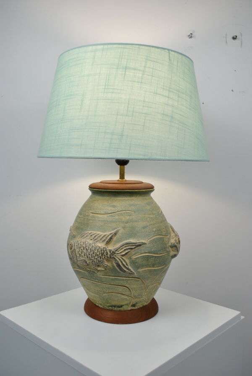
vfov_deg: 57.1
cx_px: 126
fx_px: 345
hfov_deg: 40.1
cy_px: 188
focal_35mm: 33
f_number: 5
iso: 200
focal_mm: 22
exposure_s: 1/60
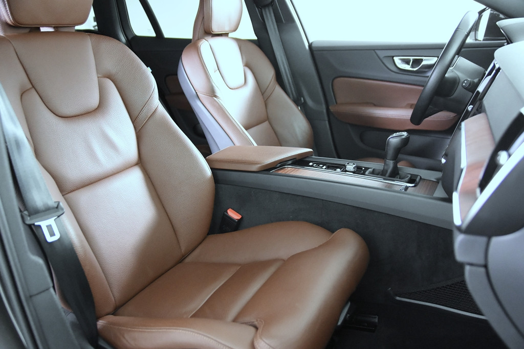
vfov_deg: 40.0
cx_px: 262
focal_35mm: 33
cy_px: 174
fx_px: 480
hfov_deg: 57.2
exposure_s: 1/30
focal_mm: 22
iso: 6400
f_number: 3
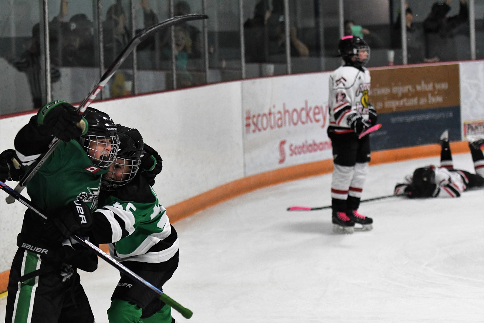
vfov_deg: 13.0
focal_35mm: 105
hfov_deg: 19.5
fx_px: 1411
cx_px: 242
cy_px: 162
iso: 2500
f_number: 2.8
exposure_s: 1/1000
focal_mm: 70
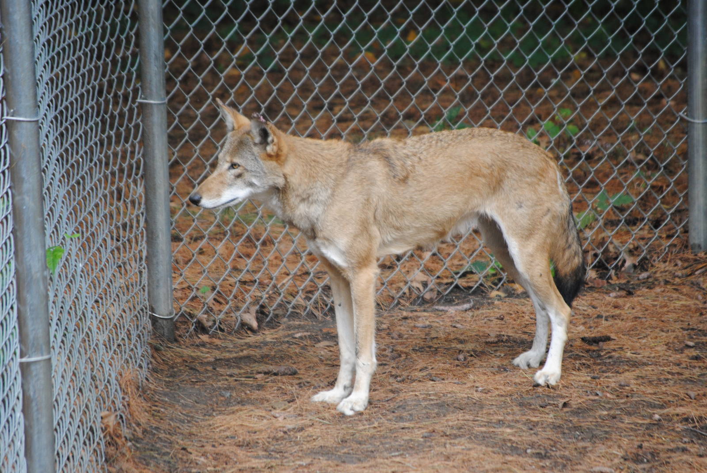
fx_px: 5899
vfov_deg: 4.6
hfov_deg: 6.9
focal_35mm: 300
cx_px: 354
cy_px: 236
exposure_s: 1/25
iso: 400
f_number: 5.6
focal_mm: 200
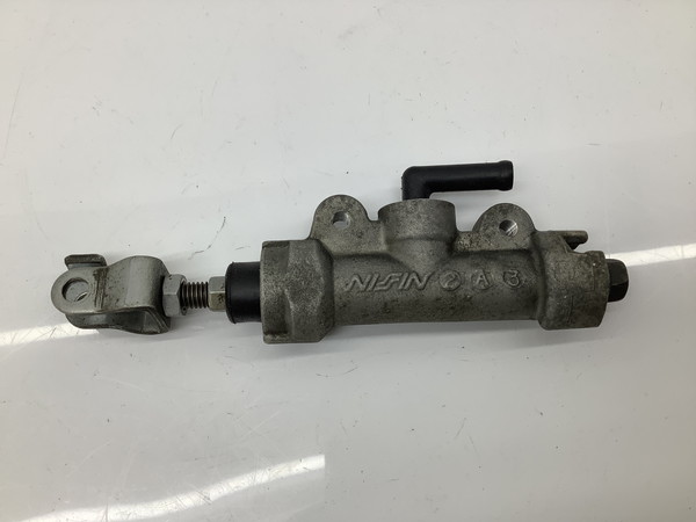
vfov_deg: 45.4
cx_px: 348
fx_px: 623
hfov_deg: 58.4
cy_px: 261
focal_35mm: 31
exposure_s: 1/120
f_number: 2.4
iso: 32
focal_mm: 3.3
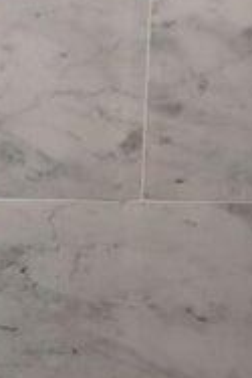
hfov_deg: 8.5
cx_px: -252
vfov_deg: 13.4
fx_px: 1609
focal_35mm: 153
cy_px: 292
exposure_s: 1/59.9
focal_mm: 4.44
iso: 75
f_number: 1.8
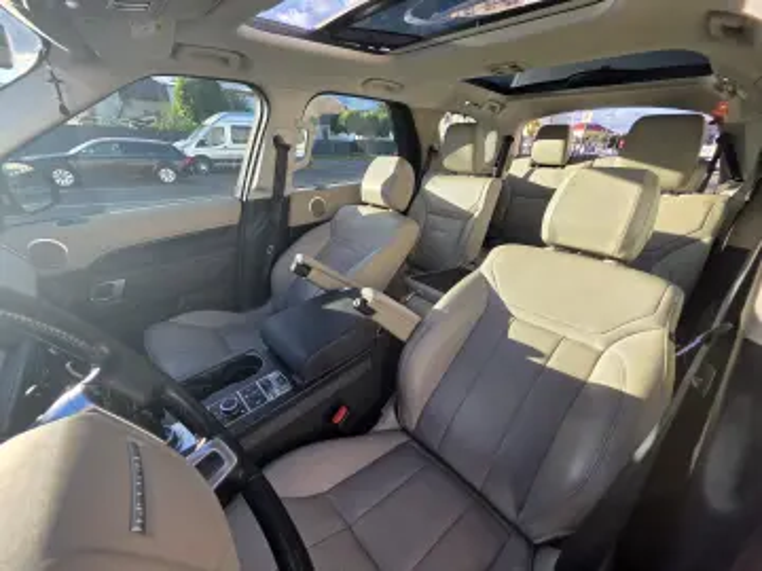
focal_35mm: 13
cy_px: 286
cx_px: 381
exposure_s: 1/341
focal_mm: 2.2
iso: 40
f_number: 1.9
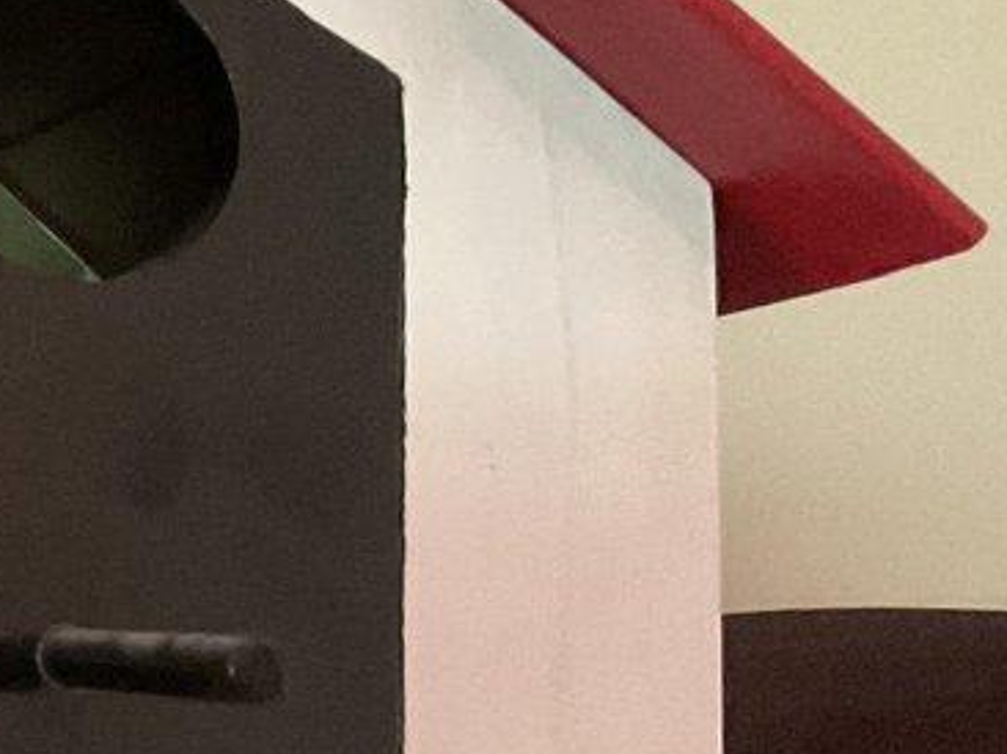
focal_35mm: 120
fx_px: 3489
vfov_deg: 12.3
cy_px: 139
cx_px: -909
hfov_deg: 14.2
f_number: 1.8
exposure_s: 1/40
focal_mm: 3
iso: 320
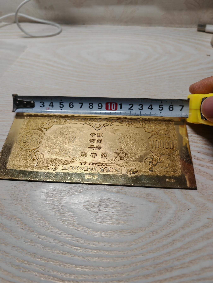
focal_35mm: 27
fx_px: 222
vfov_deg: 65.3
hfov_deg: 51.4
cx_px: 106
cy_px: 142
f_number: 1.6
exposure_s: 1/100
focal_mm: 7.62
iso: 50
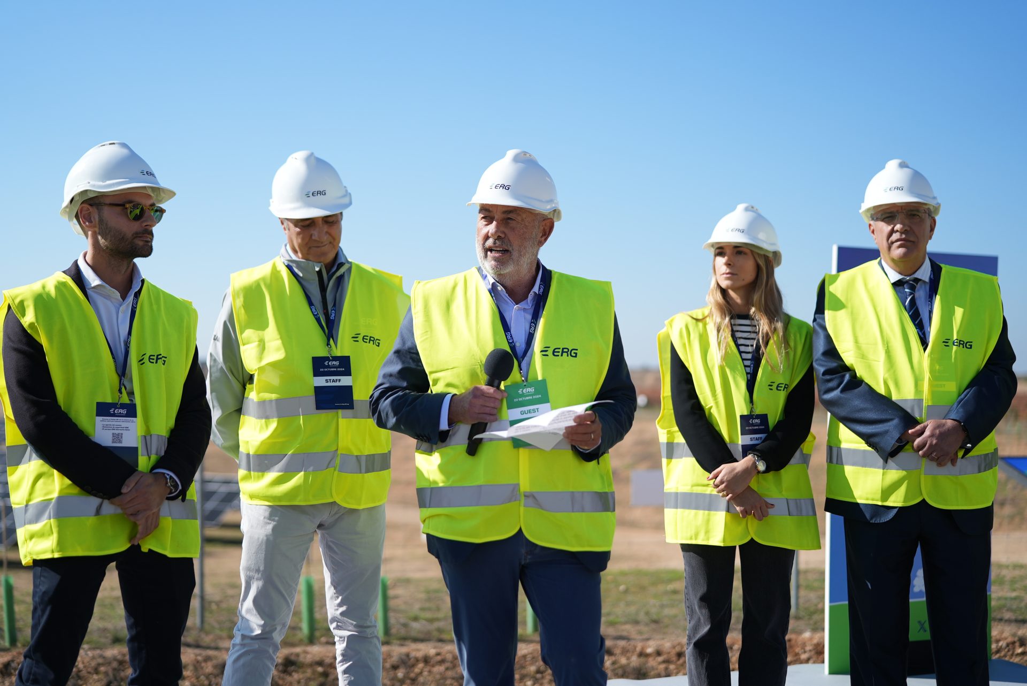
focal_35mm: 50
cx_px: 514
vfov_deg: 27.0
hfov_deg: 39.6
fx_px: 1427
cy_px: 343
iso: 160
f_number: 1.8
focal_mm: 50
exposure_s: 1/8000
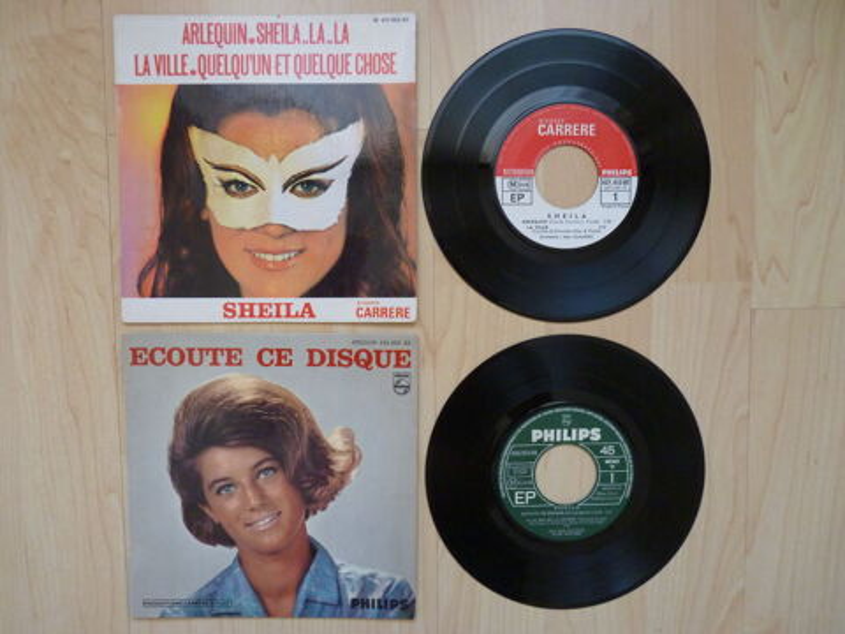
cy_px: 317
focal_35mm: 27
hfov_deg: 65.3
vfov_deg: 51.4
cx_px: 422
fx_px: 659
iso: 320
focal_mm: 4.8
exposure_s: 1/30
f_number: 2.8
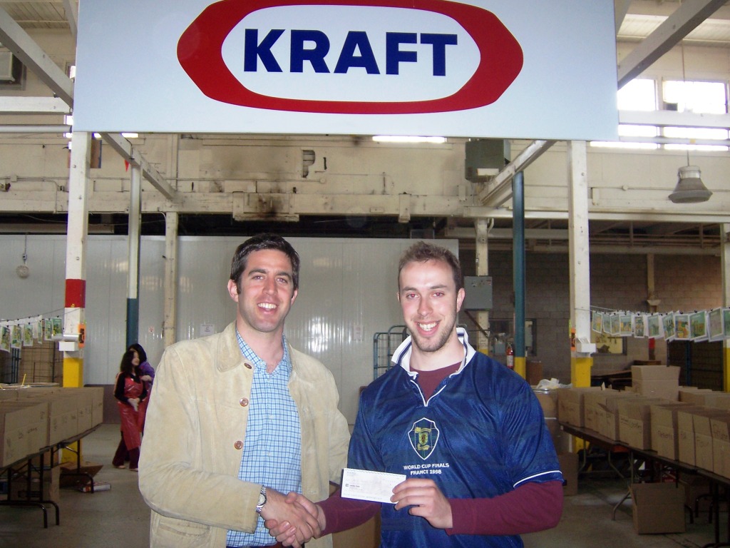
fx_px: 759
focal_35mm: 36
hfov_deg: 51.4
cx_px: 365
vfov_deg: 39.7
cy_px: 274
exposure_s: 1/60
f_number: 2.8
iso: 125
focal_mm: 6.2
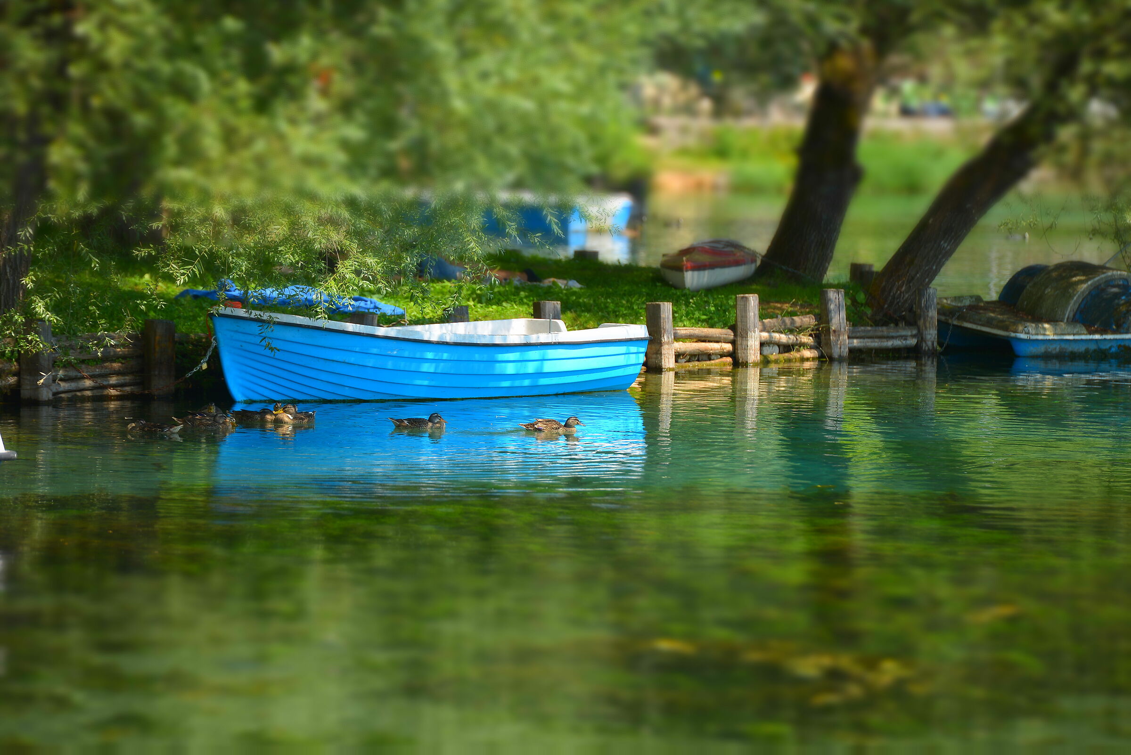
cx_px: 566
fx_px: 6285
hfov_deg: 10.3
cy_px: 378
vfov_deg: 6.9
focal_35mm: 200
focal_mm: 200
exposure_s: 1/800
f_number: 3.5
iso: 100
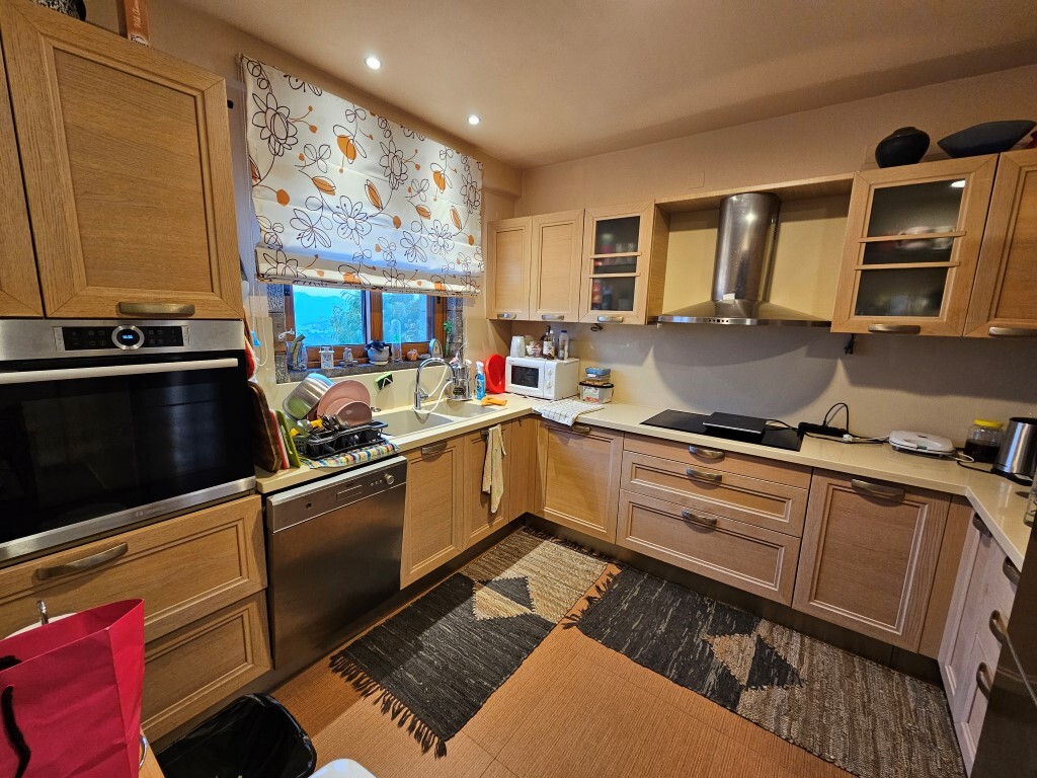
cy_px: 389
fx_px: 389
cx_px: 518
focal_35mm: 13
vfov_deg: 89.9
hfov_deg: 106.2
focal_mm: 2.2
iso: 250
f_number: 2.2
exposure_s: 1/50
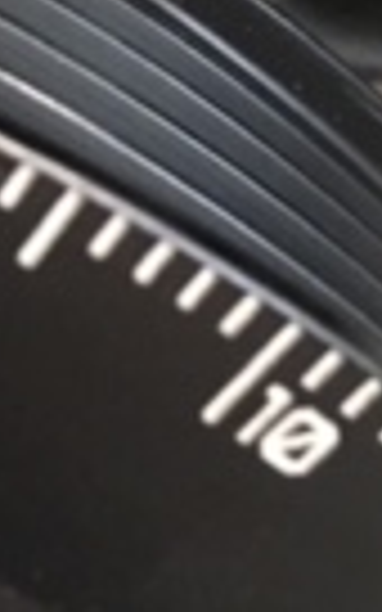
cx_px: -180
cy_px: -387
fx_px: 2415
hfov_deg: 8.8
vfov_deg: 13.4
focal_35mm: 145
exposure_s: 1/17
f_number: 2.2
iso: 250
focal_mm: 4.15
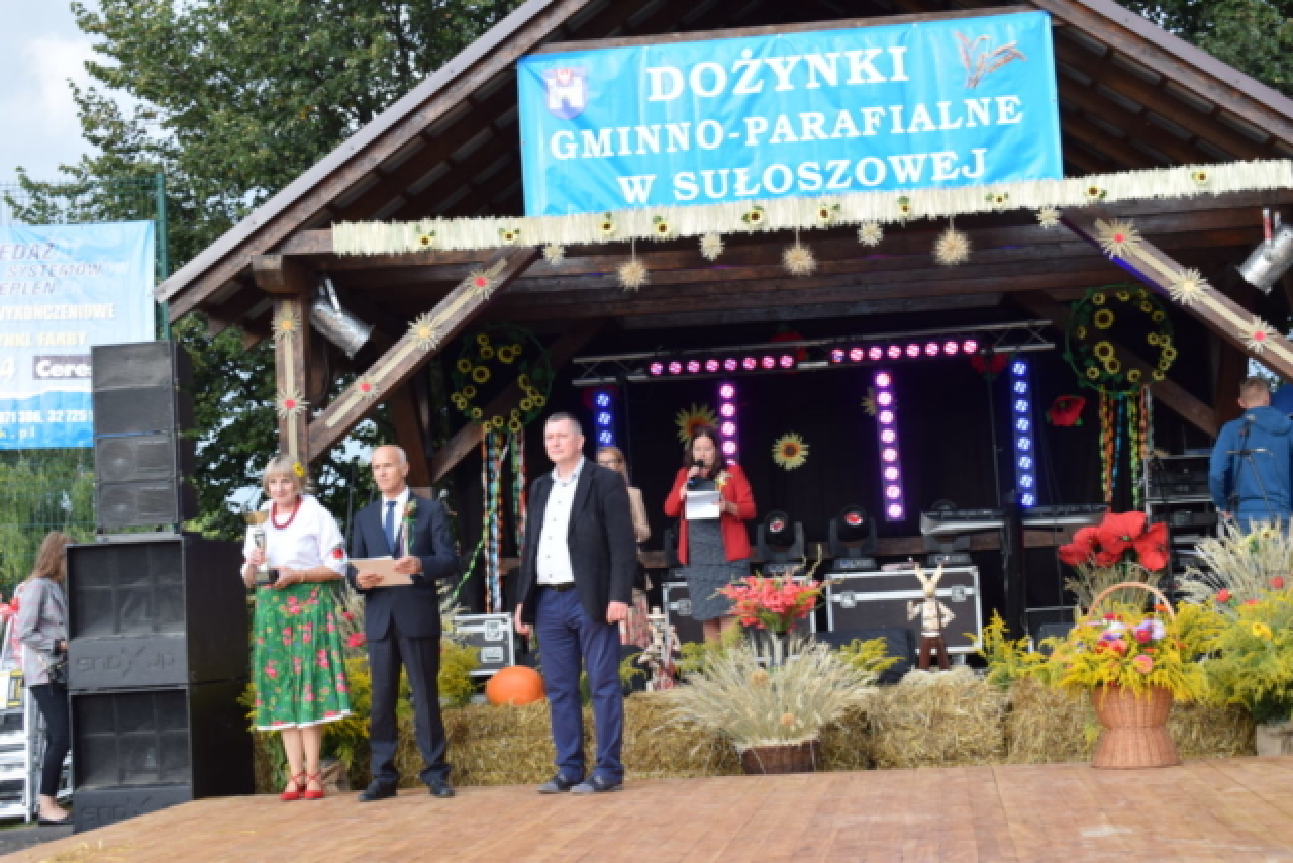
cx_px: 646
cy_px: 432
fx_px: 2155
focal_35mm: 60
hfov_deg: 33.4
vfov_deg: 22.6
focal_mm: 40
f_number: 7.1
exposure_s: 1/200
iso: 400
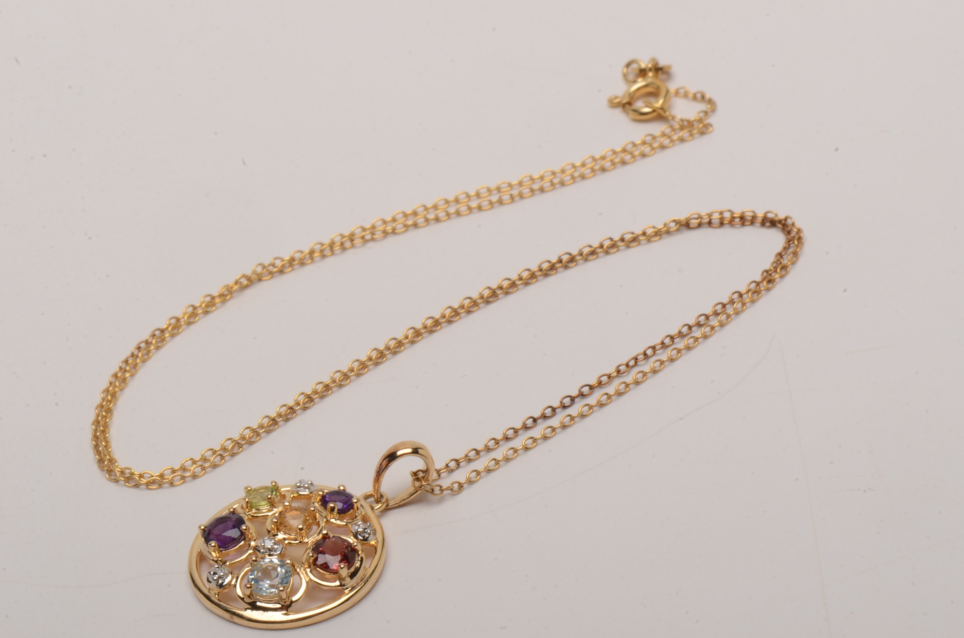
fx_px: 3407
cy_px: 319
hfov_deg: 16.1
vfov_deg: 10.7
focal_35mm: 128
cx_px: 482
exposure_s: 1/160
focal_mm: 85
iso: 100
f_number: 29
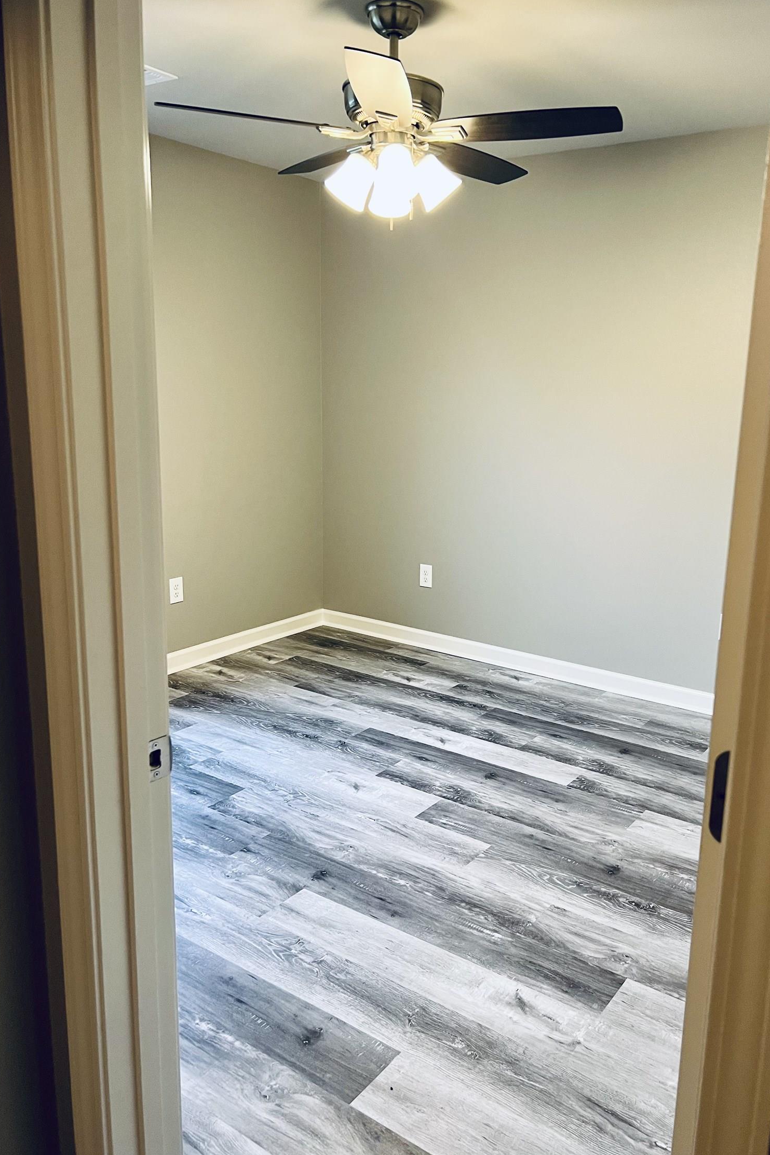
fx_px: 898
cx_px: 441
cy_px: 570
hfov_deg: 46.3
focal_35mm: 28
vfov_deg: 65.5
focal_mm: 5.7
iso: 125
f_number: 1.5
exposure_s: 1/60
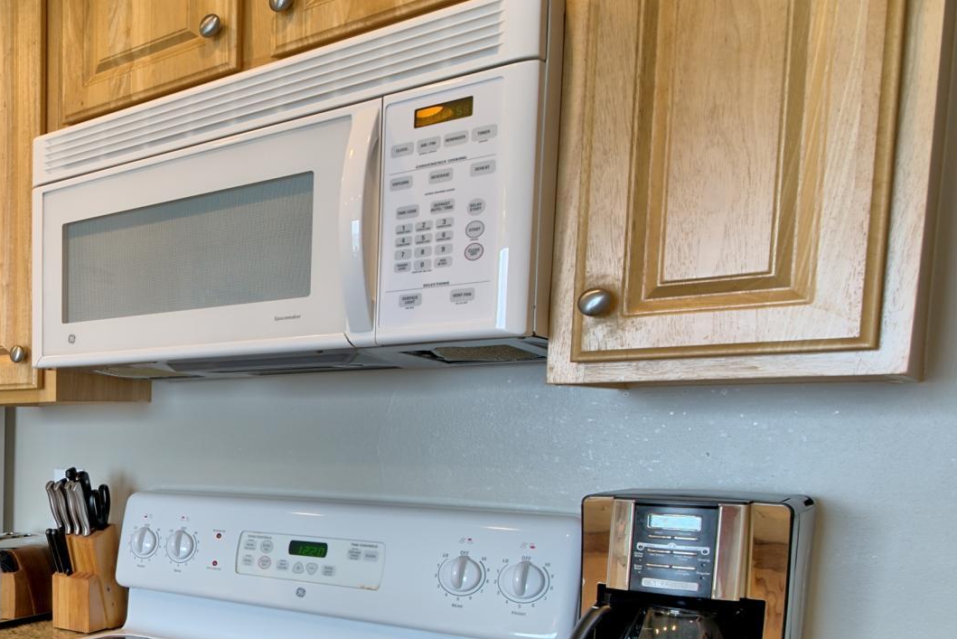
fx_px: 904
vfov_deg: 37.3
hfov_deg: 42.0
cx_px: -131
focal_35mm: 34
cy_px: 529
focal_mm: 12
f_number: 11
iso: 200
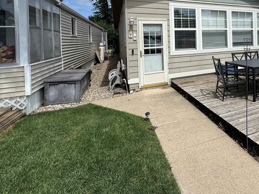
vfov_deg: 54.9
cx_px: 201
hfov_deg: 68.1
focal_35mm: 23
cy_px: 39
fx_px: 172
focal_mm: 2.22
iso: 50
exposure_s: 1/2415
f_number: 2.2
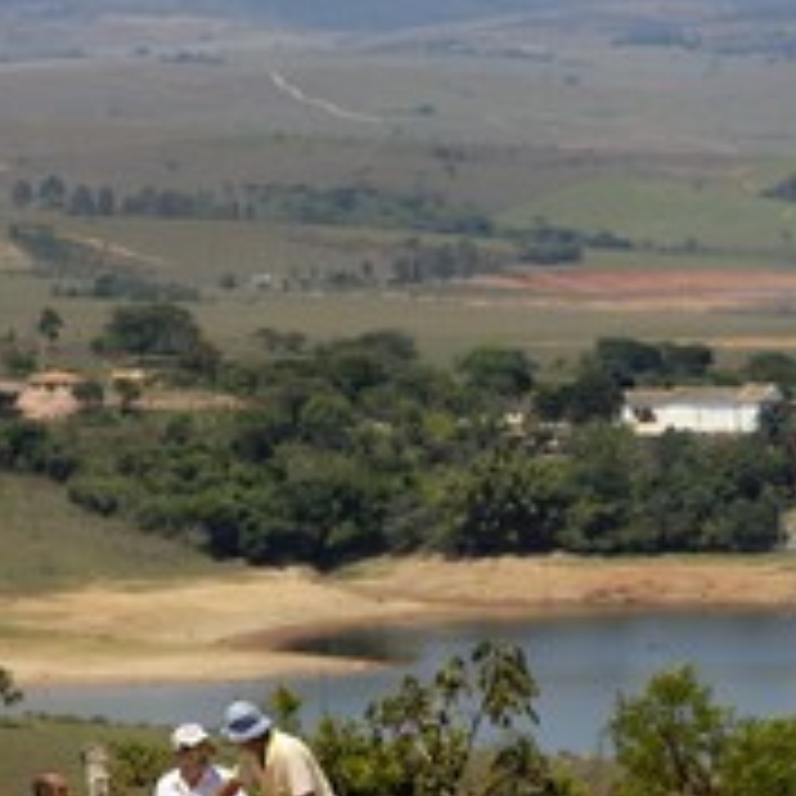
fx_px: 10615
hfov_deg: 4.3
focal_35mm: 408
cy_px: 585
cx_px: 569
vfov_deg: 4.3
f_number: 7.1
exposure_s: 1/320
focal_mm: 135
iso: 100
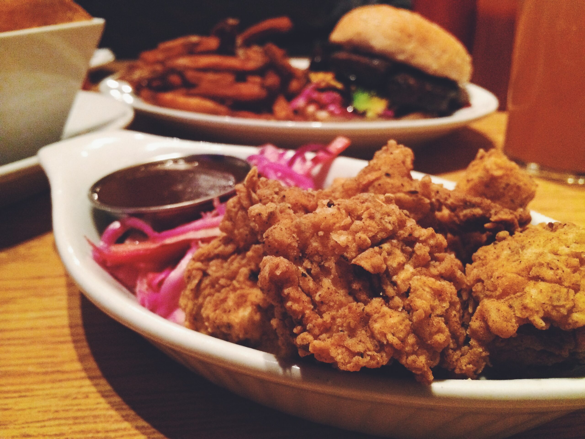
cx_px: 292
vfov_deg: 46.8
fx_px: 507
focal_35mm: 30
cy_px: 220
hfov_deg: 60.0
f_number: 2.2
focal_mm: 4.12
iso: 500
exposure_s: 1/15
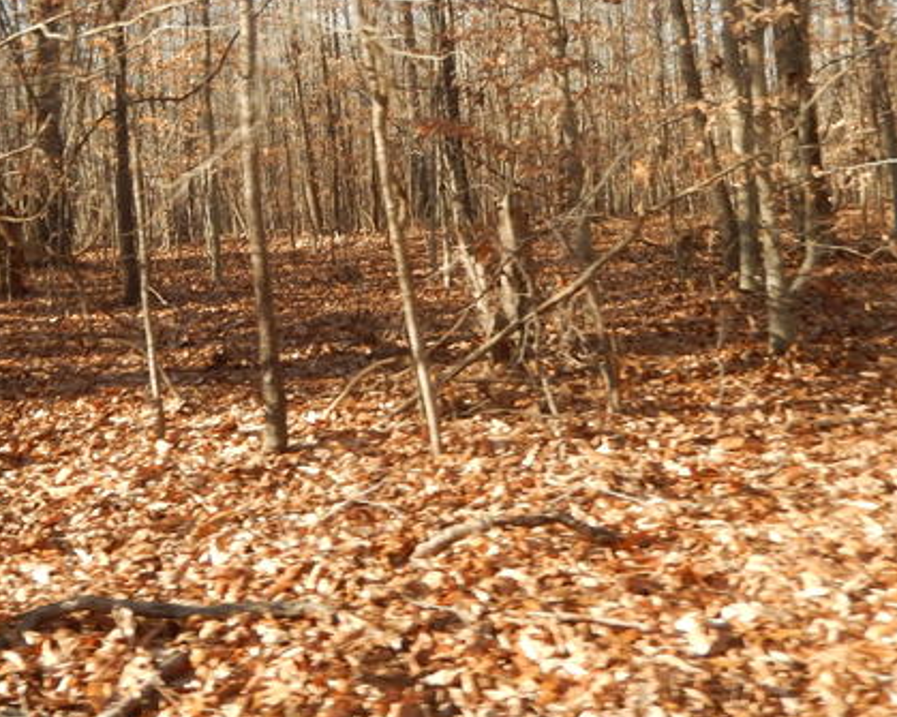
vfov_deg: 32.7
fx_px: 1194
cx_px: 237
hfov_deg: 40.1
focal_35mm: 45
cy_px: 165
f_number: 3.4
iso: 125
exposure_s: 1/250
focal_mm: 4.5
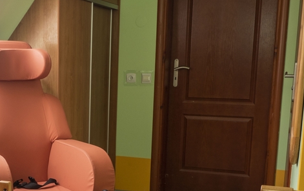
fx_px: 497
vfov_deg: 21.4
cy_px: 153
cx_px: 37
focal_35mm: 60
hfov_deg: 32.5
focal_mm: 15
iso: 250
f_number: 4
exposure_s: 1/60
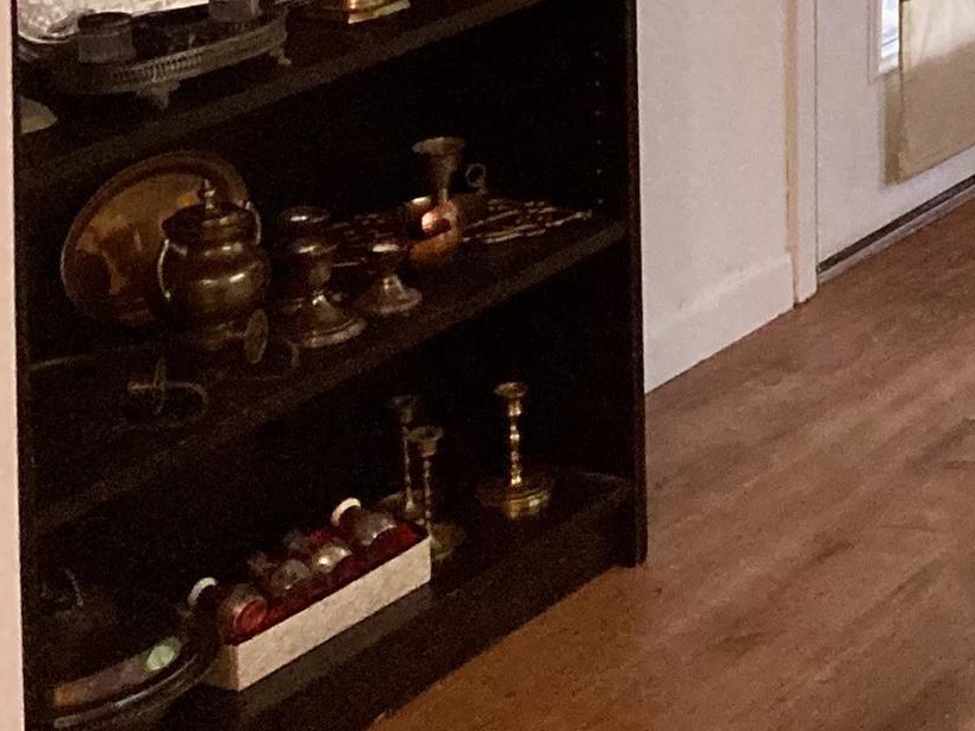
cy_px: -555
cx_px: 1664
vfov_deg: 12.9
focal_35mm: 105
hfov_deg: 16.3
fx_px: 2957
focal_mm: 3.99
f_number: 1.8
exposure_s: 1/60
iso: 320
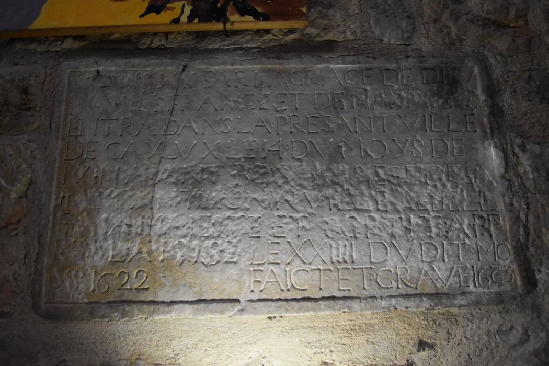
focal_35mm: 21
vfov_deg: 59.5
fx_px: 320
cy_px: 183
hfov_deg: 81.2
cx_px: 274
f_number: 4
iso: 5600
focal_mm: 14
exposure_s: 1/60
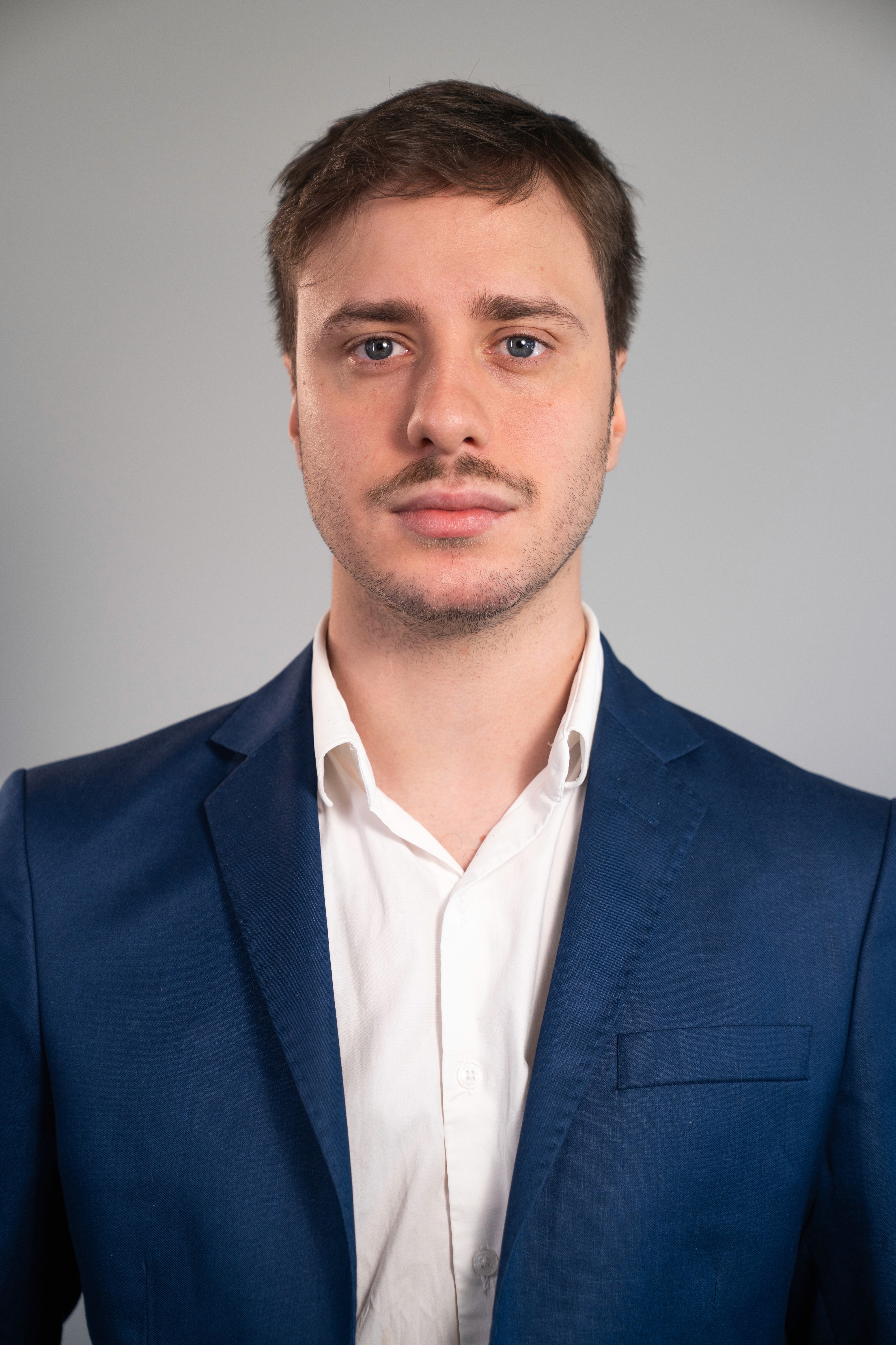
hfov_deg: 19.5
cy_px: 672
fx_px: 2613
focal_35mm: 70
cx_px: 448
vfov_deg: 28.8
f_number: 4
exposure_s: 1/100
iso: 200
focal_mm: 70
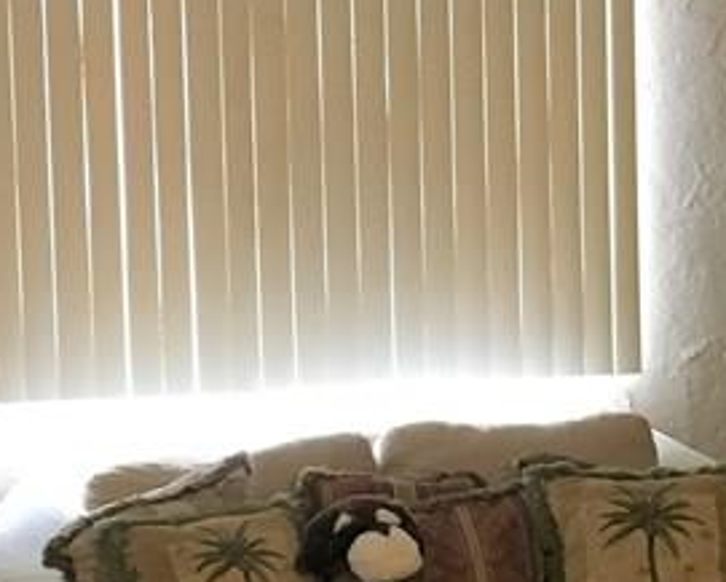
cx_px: 458
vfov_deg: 14.4
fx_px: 2300
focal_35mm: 107
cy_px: 357
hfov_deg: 17.9
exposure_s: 1/20
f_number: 2.2
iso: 200
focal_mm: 4.15
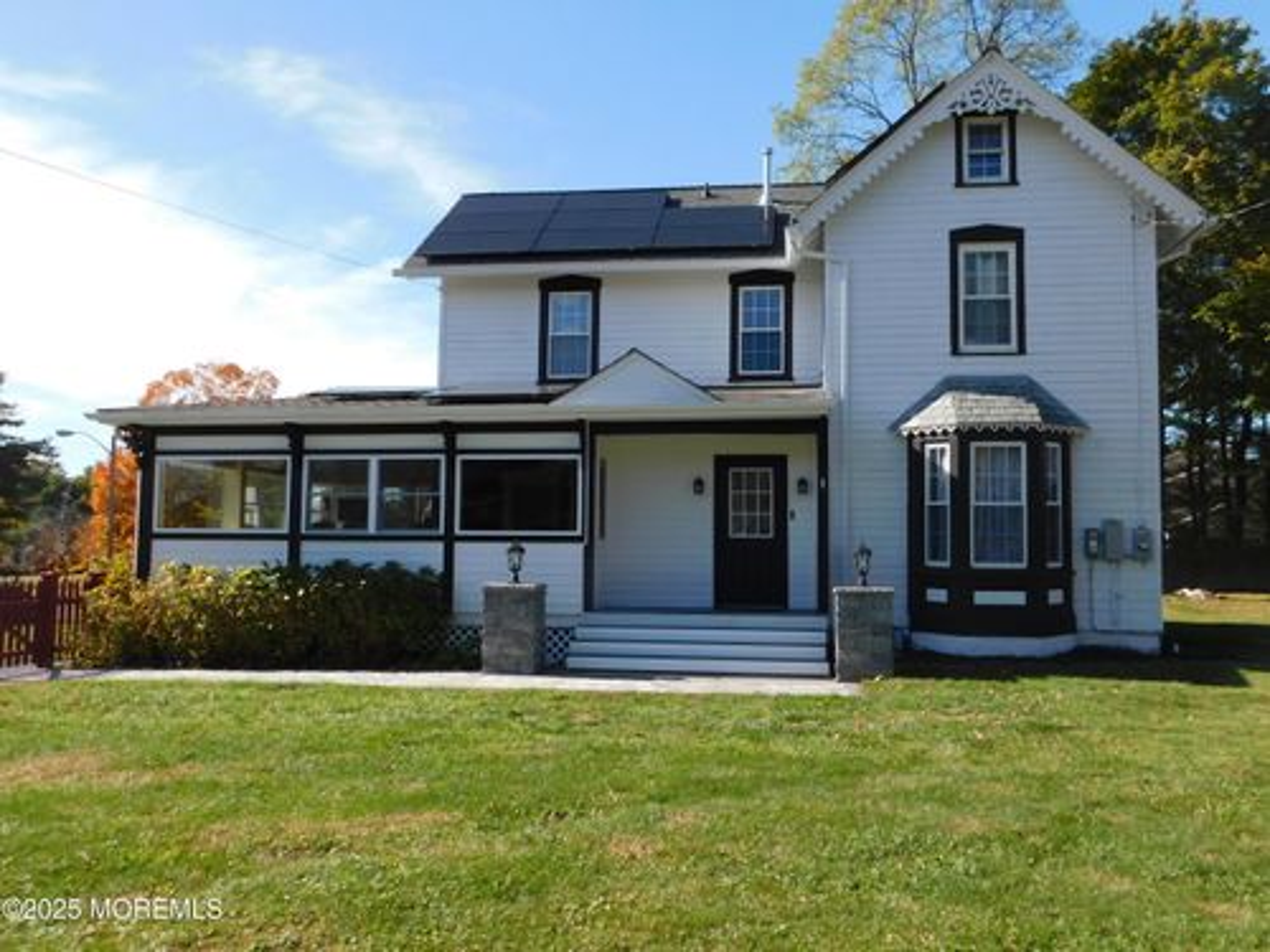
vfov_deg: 46.8
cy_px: 476
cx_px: 635
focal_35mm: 30
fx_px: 1101
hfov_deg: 60.0
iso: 125
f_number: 3.2
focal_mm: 5.3
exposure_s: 1/1000
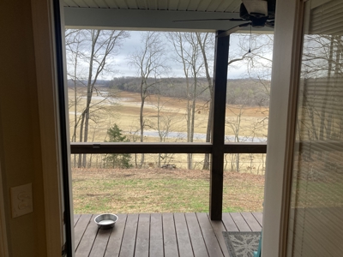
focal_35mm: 28
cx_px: 172
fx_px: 277
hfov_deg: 63.4
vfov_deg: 49.7
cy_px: 128
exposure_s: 1/120
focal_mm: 3.99
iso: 32
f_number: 1.8
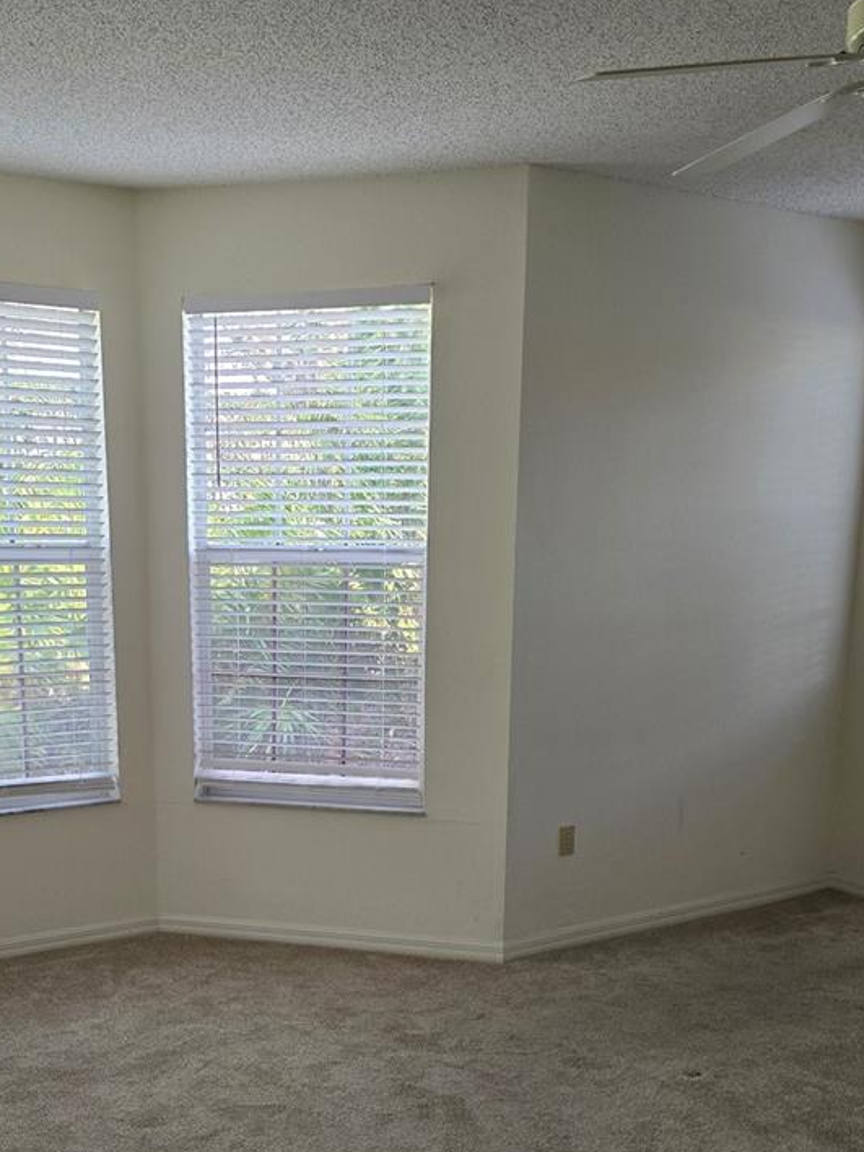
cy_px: 796
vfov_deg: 46.9
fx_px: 1298
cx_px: 301
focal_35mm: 39
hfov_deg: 36.5
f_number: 1.7
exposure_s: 1/120
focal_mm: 6.3
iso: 100
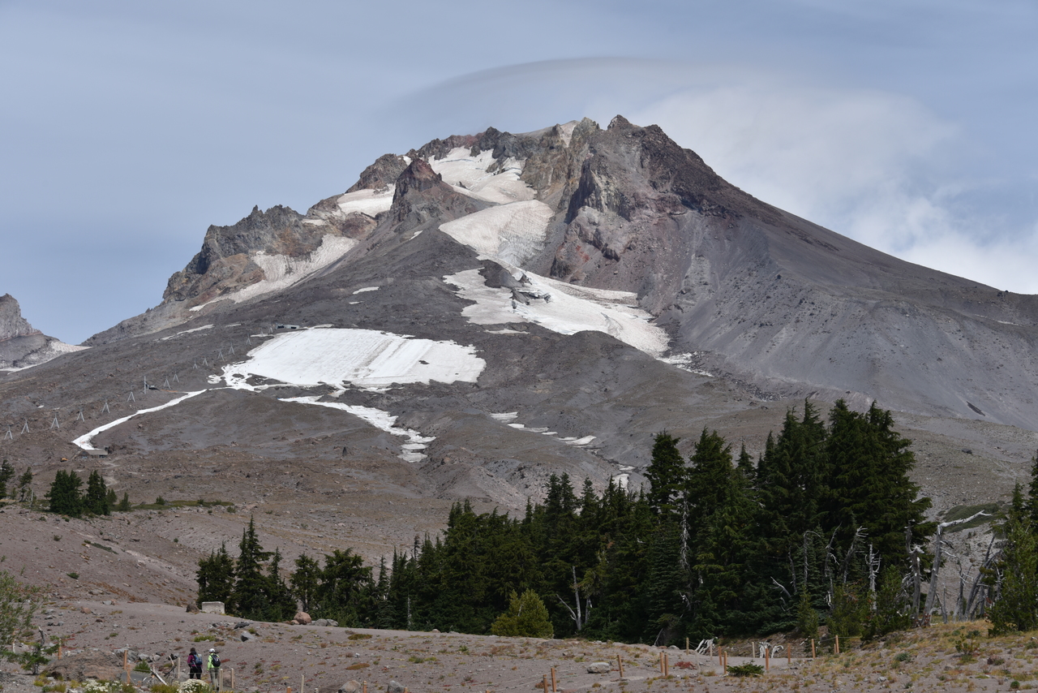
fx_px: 2451
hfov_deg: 23.9
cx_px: 519
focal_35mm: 85
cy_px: 346
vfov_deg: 16.1
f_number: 10
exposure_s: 1/400
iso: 100
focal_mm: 85
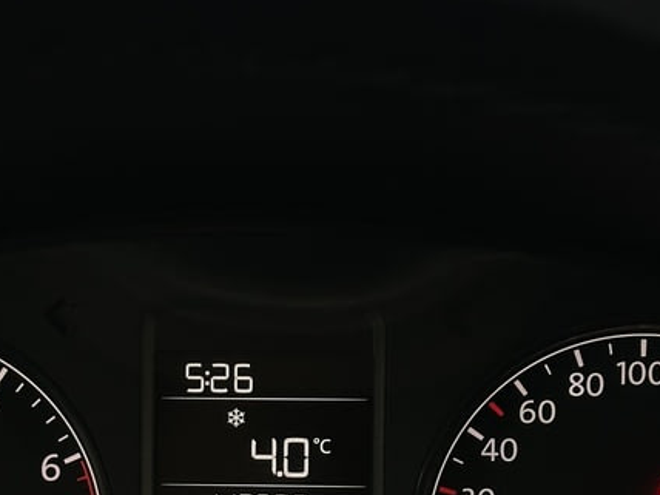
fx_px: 1926
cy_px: 488
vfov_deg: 14.4
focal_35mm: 101
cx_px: 265
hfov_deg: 19.4
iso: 160
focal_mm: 6.86
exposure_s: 1/50
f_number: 1.78
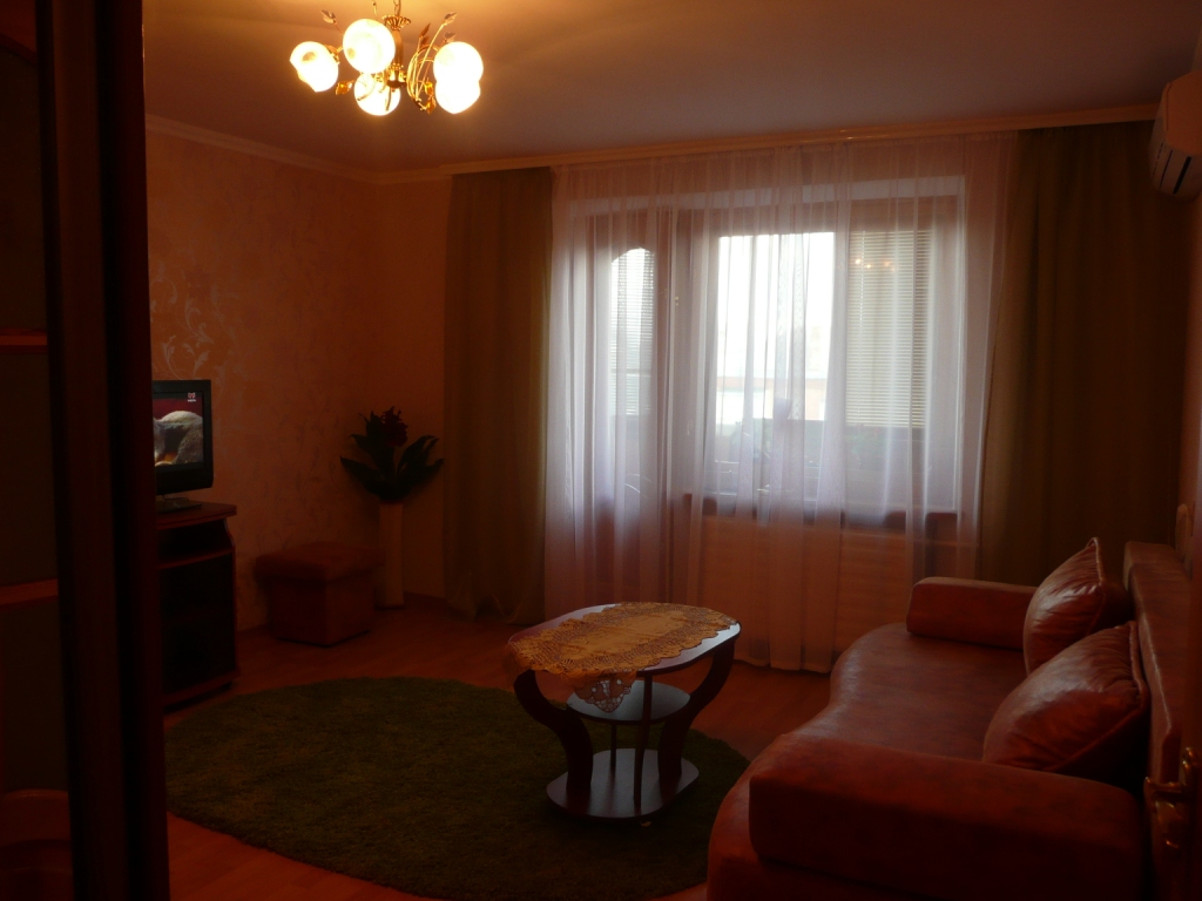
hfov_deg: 63.4
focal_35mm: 28
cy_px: 450
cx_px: 601
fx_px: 972
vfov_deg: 49.7
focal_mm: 4.6
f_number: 3.3
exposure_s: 1/30
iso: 100
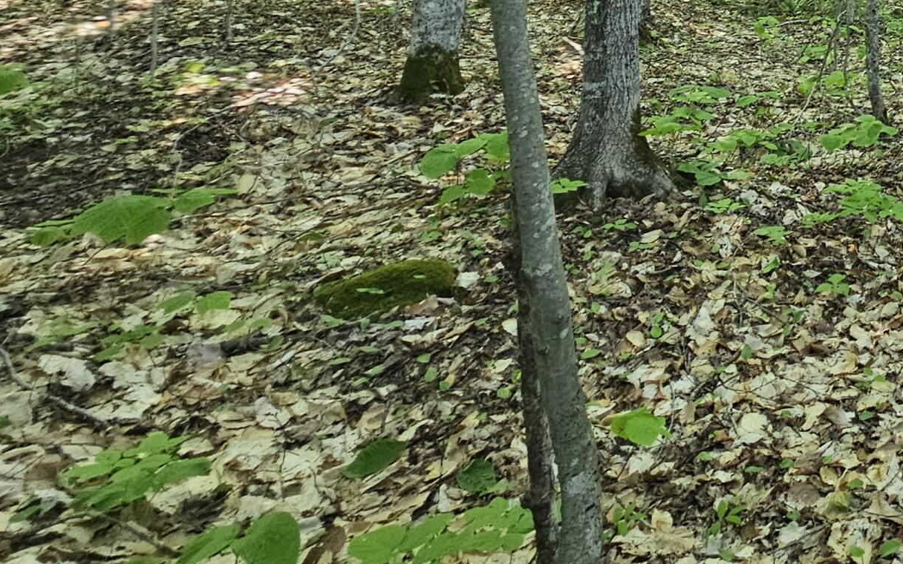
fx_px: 837
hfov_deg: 39.5
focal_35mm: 34
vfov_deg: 27.3
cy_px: -259
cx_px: 1100
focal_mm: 2.2
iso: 100
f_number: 2.2
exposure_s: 1/60
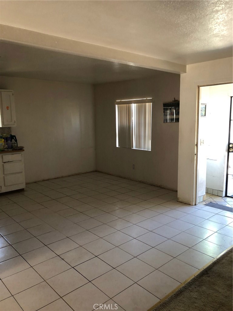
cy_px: 156
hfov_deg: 49.7
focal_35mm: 28
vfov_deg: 63.4
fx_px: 251
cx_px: 116
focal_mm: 3.99
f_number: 1.8
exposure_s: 1/15
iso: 40
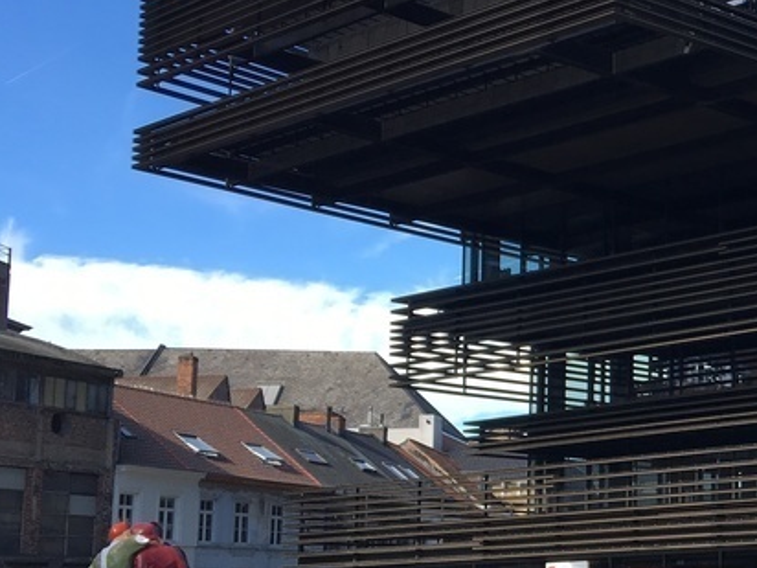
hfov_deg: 24.4
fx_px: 1575
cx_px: 924
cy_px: 366
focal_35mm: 72
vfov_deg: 20.4
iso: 25
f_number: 2.2
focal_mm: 4.15
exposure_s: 1/630
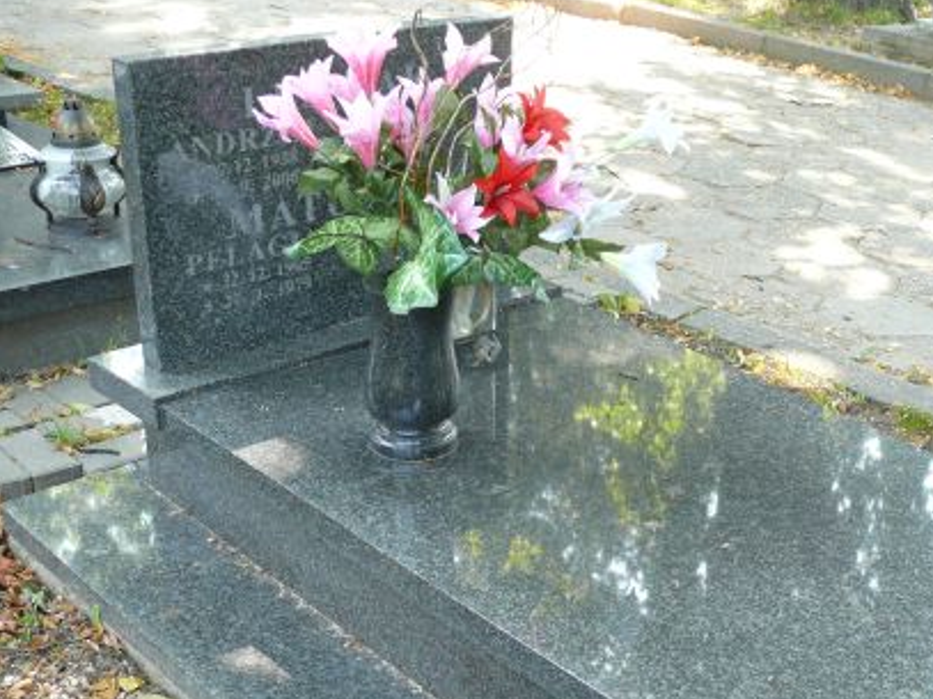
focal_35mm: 55
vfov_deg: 26.2
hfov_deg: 34.3
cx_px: 692
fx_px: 1482
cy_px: 532
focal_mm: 7.4
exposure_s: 1/50
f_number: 2.8
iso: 100
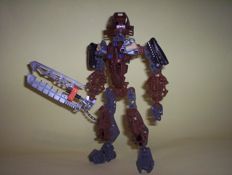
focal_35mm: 38
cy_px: 88
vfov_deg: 37.9
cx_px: 116
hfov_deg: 48.9
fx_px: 255
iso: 140
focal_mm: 4.99
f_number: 4.5
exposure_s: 1/60
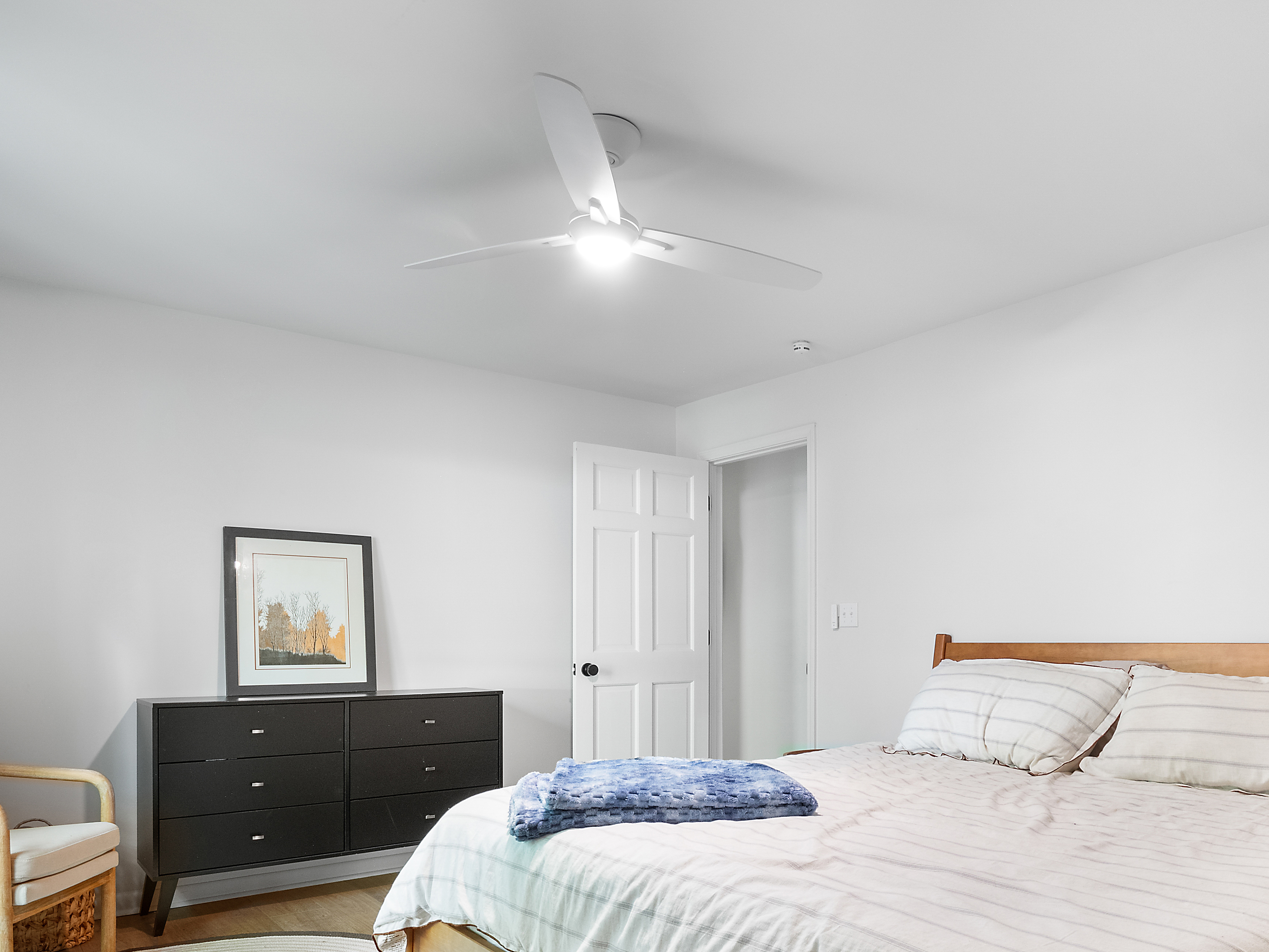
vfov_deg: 55.1
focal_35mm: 24
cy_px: 670
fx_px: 880
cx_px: 786
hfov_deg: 70.5
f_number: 5.6
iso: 400
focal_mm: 8
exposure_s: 1
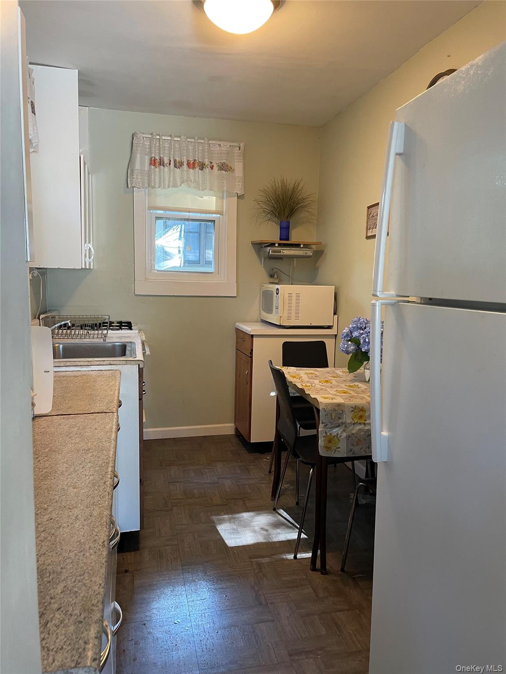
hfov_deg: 53.1
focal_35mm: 26
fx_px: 507
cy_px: 337
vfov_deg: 67.3
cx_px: 253
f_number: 1.6
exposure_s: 1/60
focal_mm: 4.2
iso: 125
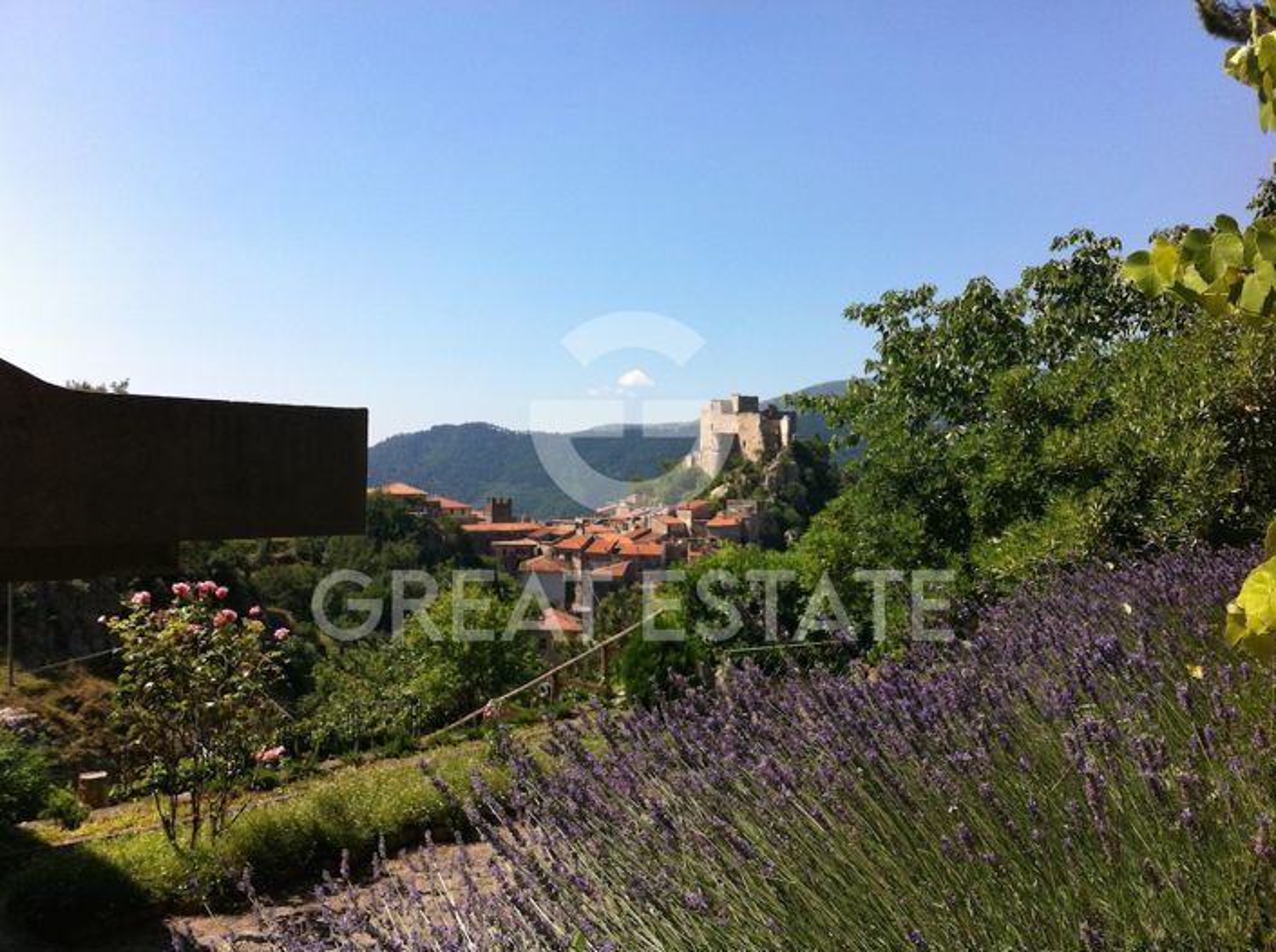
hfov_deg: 52.7
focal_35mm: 35
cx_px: 638
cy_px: 476
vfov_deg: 40.6
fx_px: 1288
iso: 80
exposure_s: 1/1040
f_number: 2.8
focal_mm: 3.85
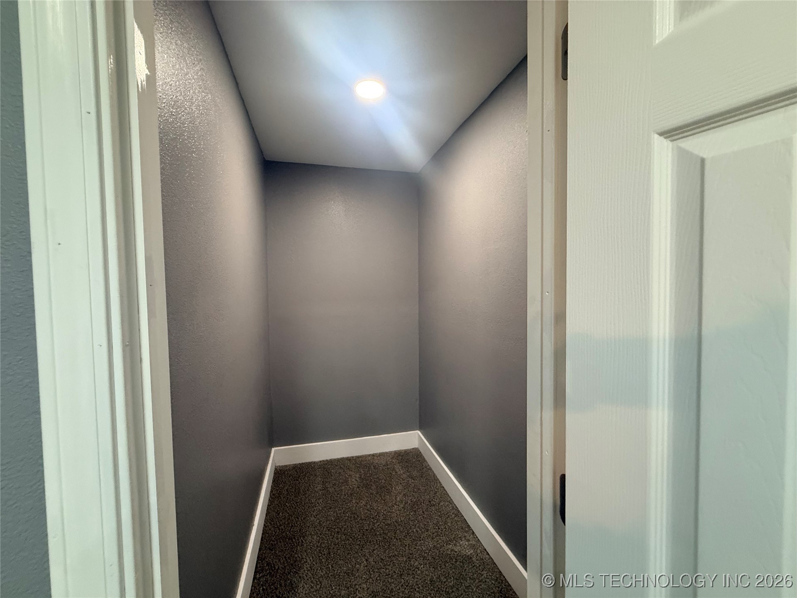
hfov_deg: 102.1
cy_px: 299
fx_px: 322
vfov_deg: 85.7
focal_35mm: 14
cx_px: 398
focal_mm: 2.22
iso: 320
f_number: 2.2
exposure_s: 1/60
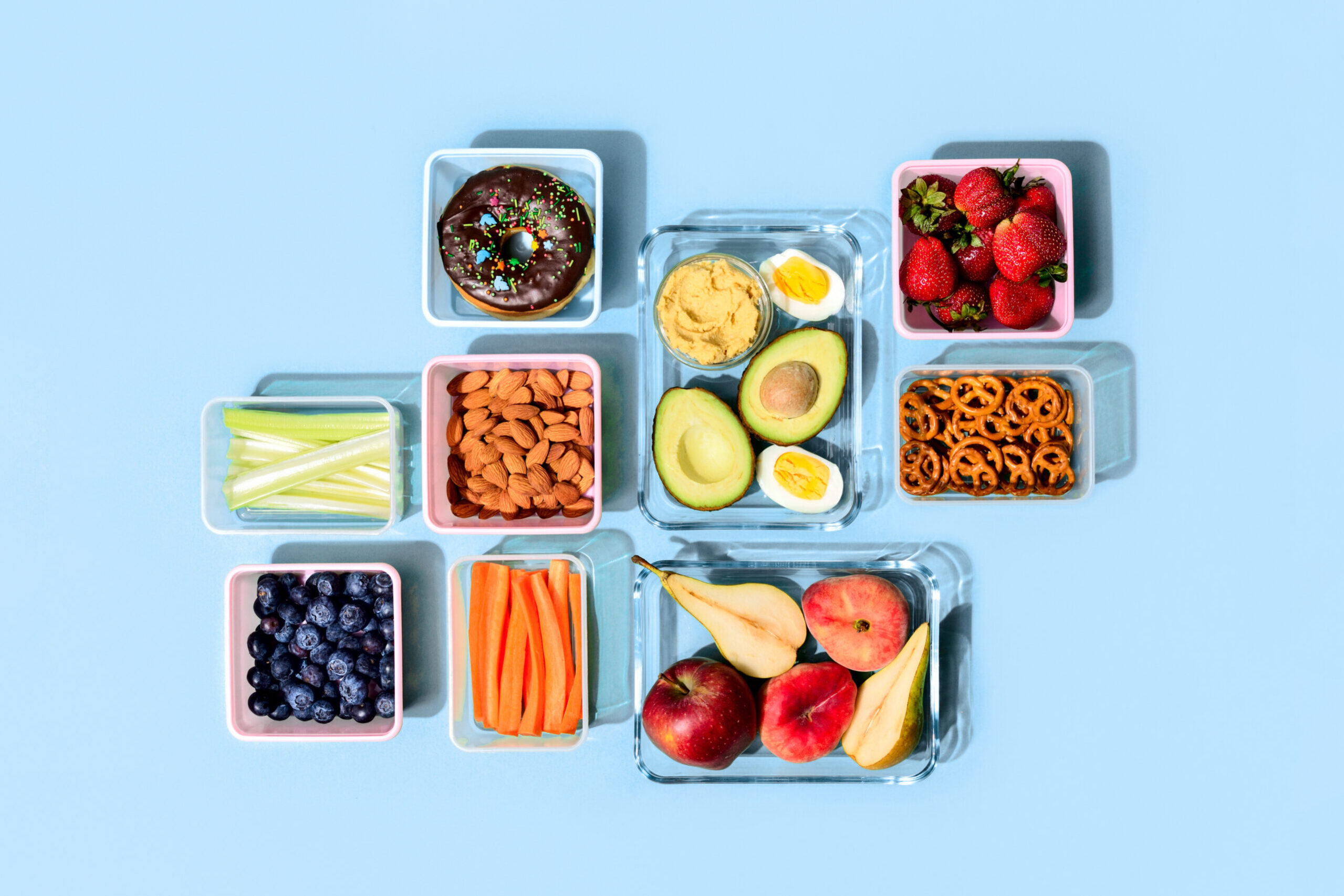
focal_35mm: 50
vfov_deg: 27.0
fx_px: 1867
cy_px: 448
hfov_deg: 39.6
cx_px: 672
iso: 100
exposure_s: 1/40
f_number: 13
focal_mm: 50
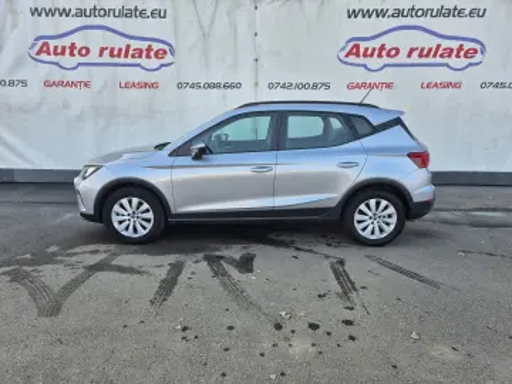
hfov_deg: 73.9
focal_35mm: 23
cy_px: 192
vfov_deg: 58.9
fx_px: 340
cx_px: 256
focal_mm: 5.4
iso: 25
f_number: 1.8
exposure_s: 1/256
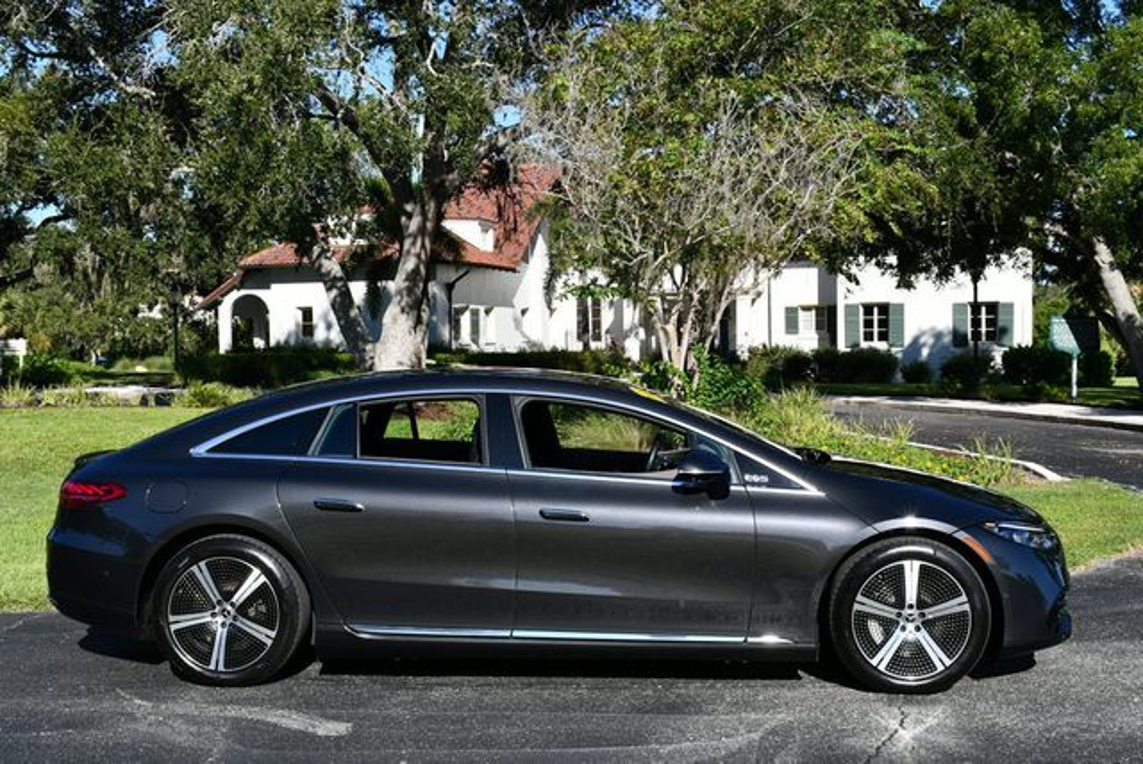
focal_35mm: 46
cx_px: 572
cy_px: 382
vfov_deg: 29.3
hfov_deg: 42.7
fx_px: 1462
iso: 100
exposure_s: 1/320
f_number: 9
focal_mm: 23
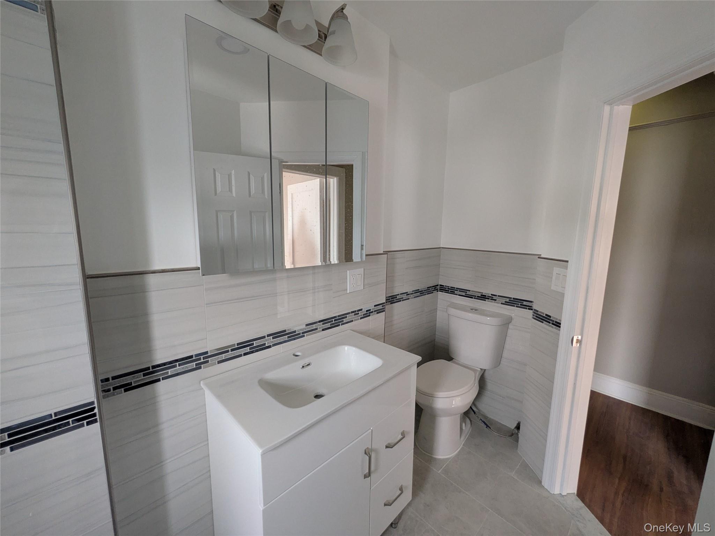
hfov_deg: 102.1
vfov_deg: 85.7
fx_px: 289
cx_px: 358
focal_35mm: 14
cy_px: 268
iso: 244
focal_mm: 1.83
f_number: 2.2
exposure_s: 1/60
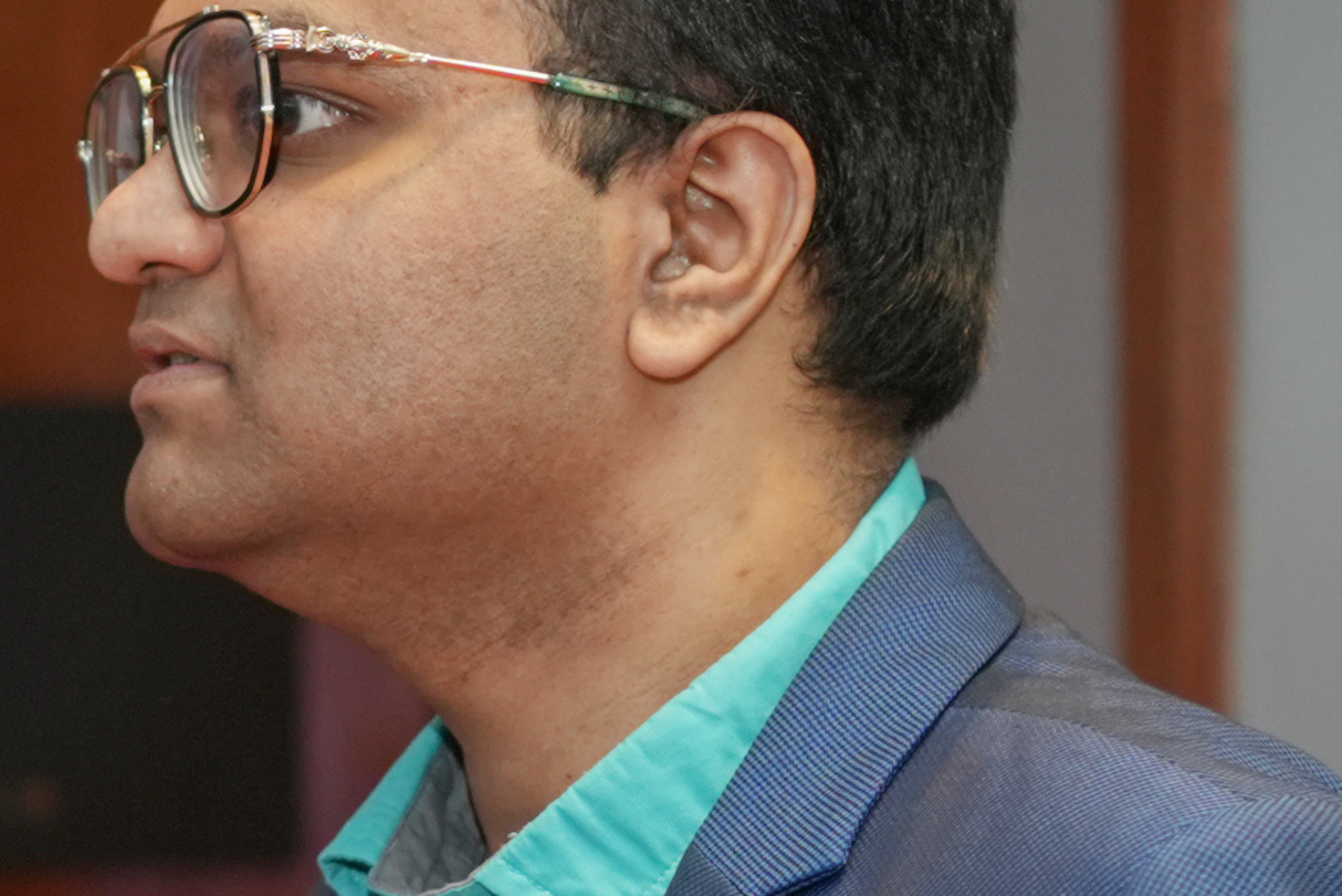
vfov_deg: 6.8
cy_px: 1058
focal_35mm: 202
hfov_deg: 10.0
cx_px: -307
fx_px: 7531
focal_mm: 35
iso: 800
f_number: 2.5
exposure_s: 1/200
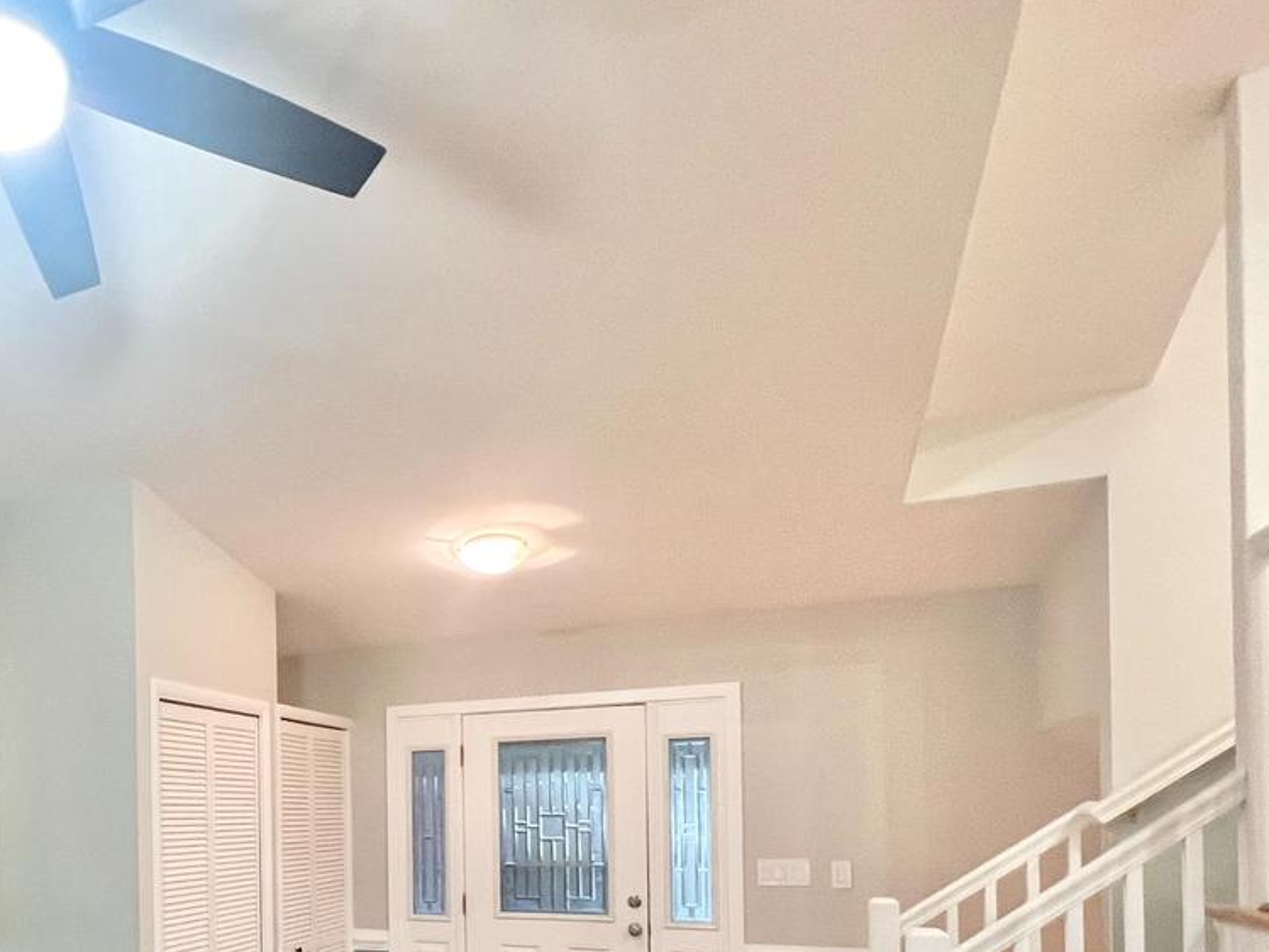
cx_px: 236
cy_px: 827
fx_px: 917
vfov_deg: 49.8
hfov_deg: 62.8
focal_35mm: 25
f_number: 1.8
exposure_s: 1/60
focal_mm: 1.57
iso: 400
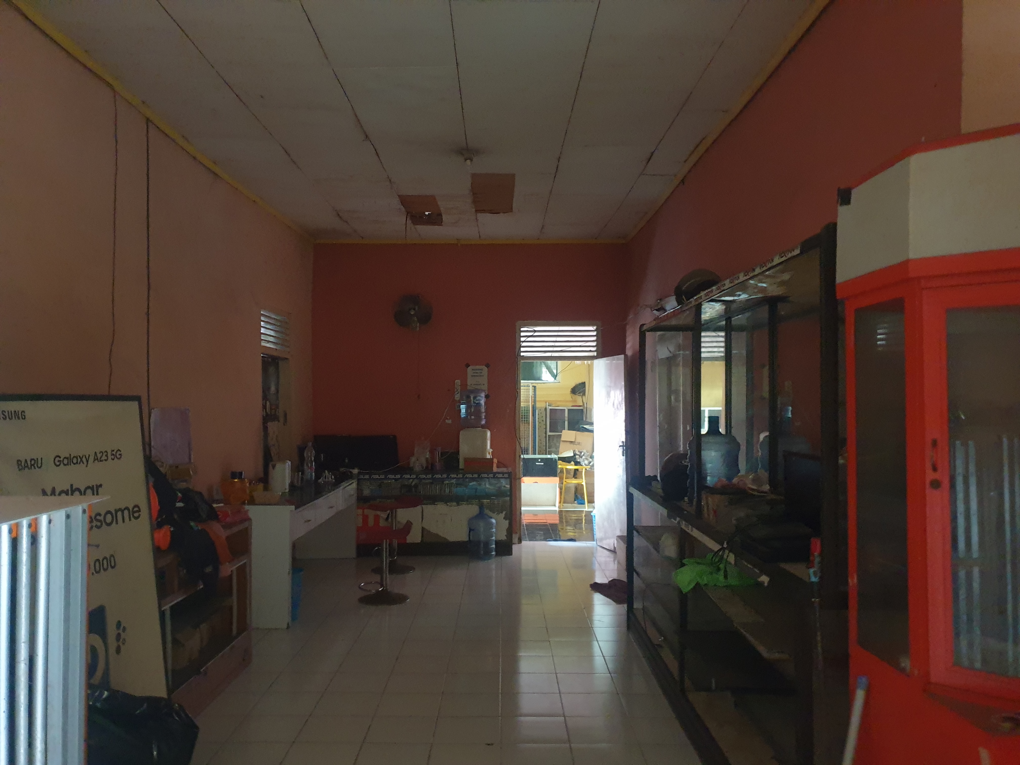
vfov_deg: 53.1
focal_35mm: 26
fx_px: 766
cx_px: 510
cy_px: 382
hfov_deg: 67.3
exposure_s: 1/10
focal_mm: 4.3
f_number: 1.5
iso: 500
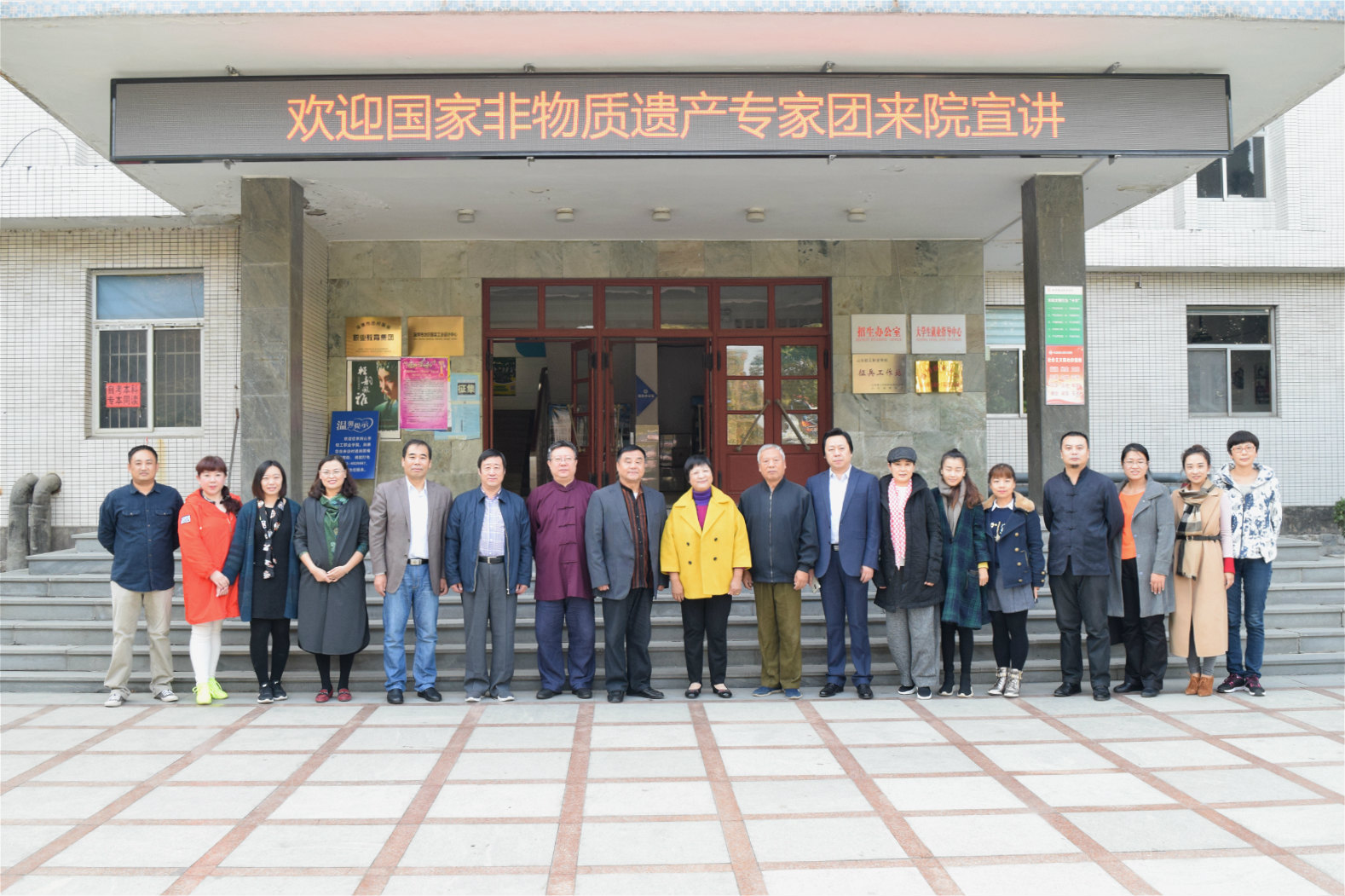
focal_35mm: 33
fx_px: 1232
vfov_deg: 39.9
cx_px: 672
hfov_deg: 57.2
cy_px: 448
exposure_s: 1/160
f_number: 6.3
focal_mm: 22
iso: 800
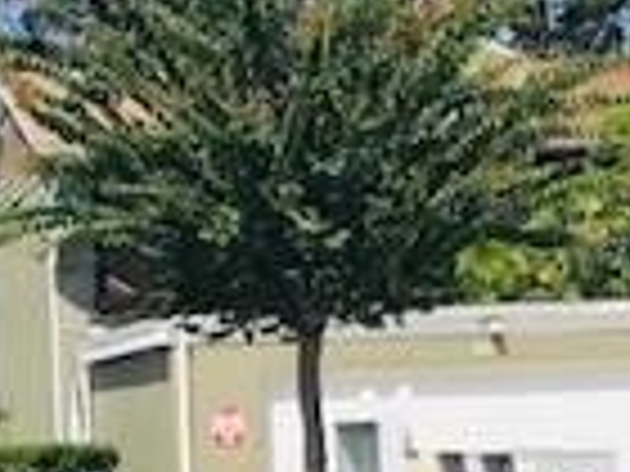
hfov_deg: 14.2
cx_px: -374
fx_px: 2330
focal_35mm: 128
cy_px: 465
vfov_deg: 11.5
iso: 20
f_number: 1.8
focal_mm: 3.99
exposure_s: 1/3690
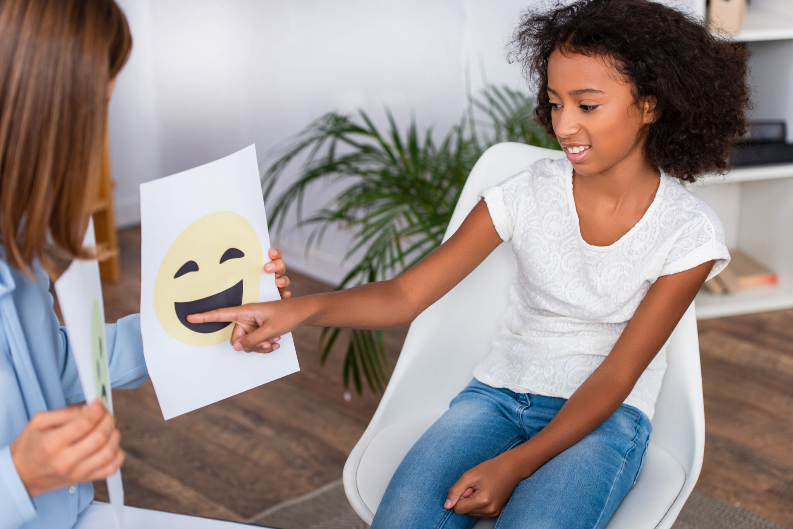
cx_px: 396
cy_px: 264
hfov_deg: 28.8
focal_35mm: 70
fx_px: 1542
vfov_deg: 19.5
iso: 125
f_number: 3.5
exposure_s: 1/200
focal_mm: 70
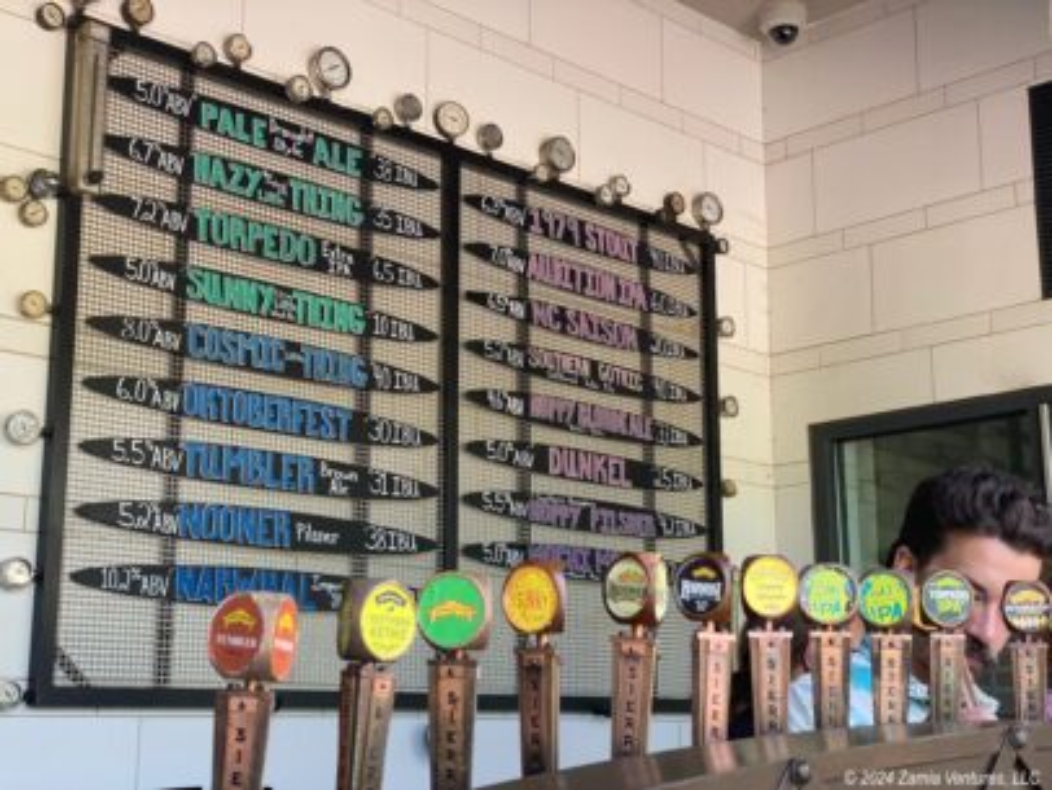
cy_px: 395
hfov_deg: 36.8
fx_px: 1581
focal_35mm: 52
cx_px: 526
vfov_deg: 28.1
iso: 100
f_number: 2
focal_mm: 6
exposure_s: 1/121
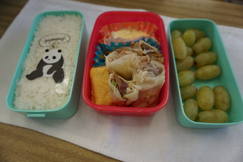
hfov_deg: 73.7
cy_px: 81
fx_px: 162
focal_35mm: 24
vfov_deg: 53.2
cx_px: 122
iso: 250
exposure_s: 1/160
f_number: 4
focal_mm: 16
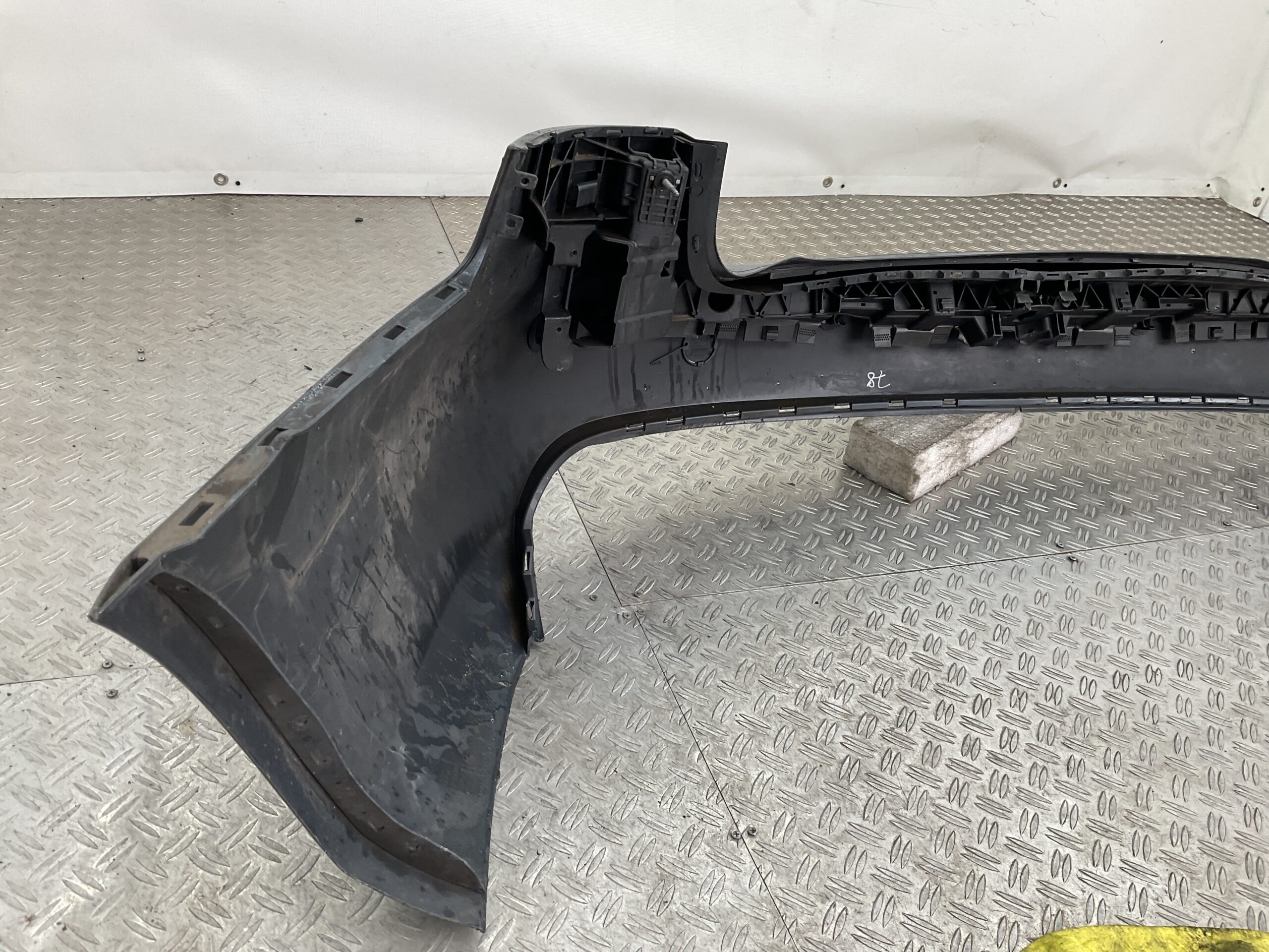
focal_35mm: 29
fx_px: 1063
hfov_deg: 61.7
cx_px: 634
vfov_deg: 48.2
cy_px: 476
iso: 32
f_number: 1.8
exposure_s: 1/120
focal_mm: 3
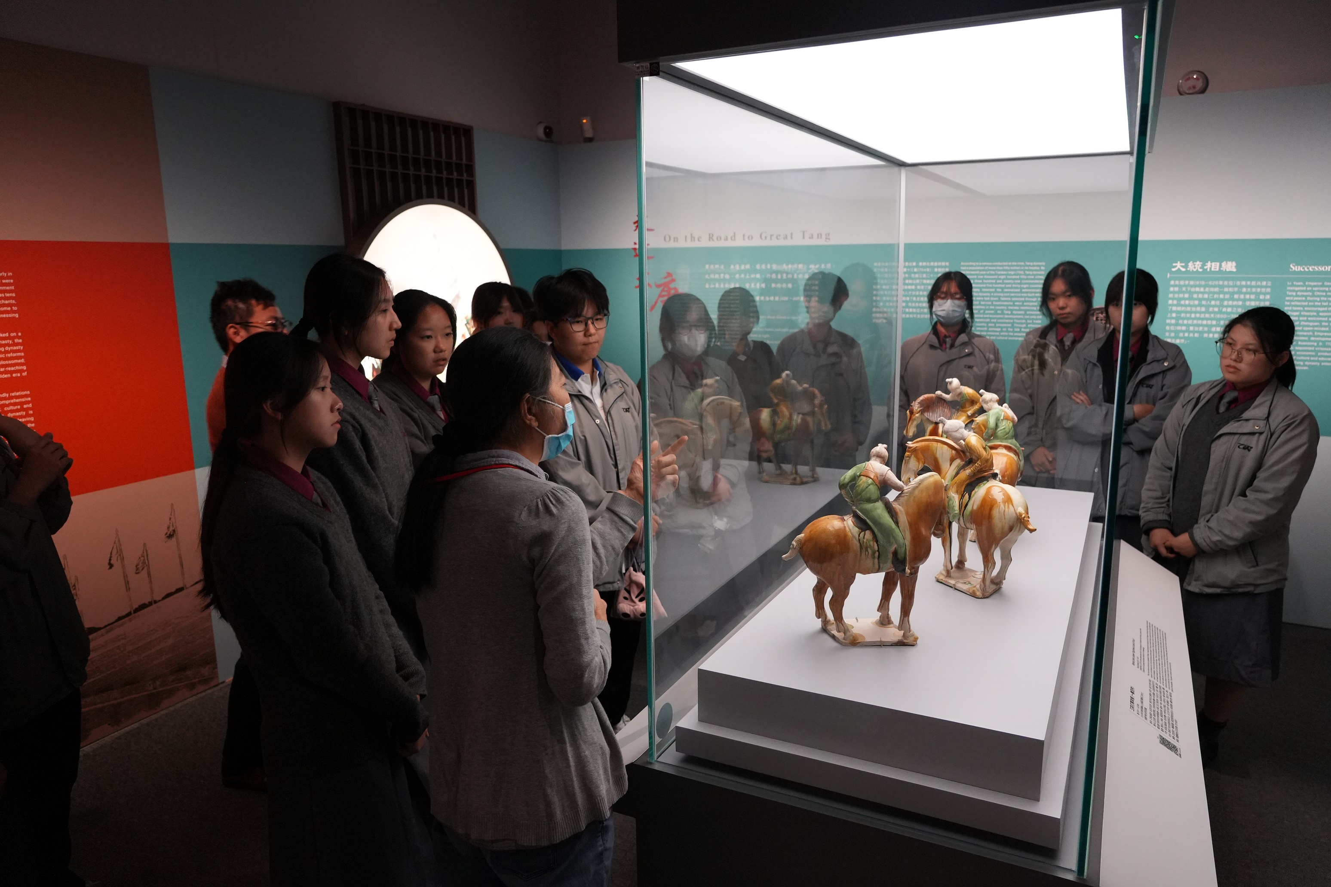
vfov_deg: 53.1
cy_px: 444
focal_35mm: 24
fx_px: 887
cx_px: 666
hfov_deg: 73.7
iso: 2000
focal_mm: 16
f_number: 3.2
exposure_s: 1/50
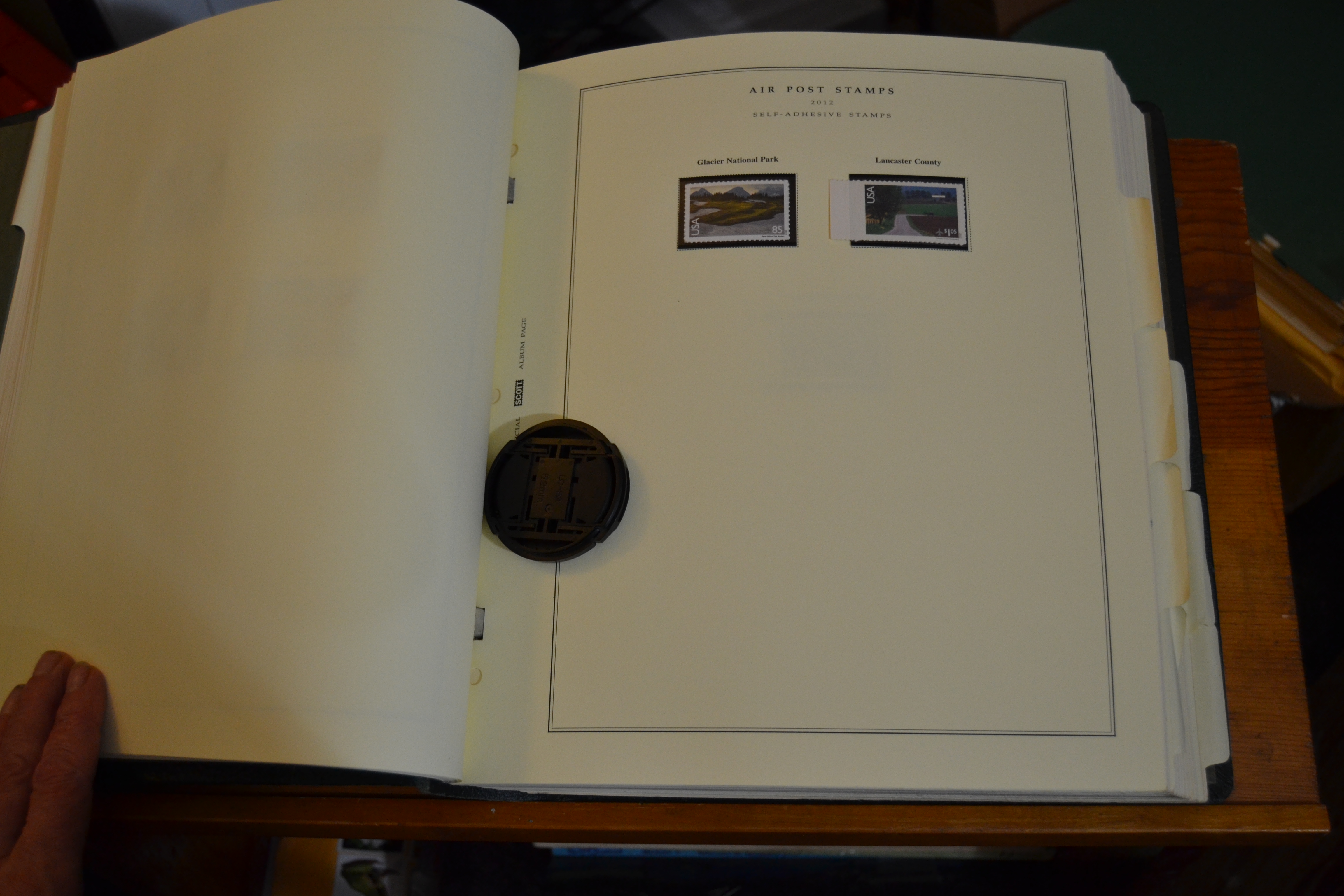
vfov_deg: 36.9
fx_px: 1344
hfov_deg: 53.1
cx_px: 672
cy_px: 448
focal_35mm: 36
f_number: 3.8
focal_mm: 24
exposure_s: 1/60
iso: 800
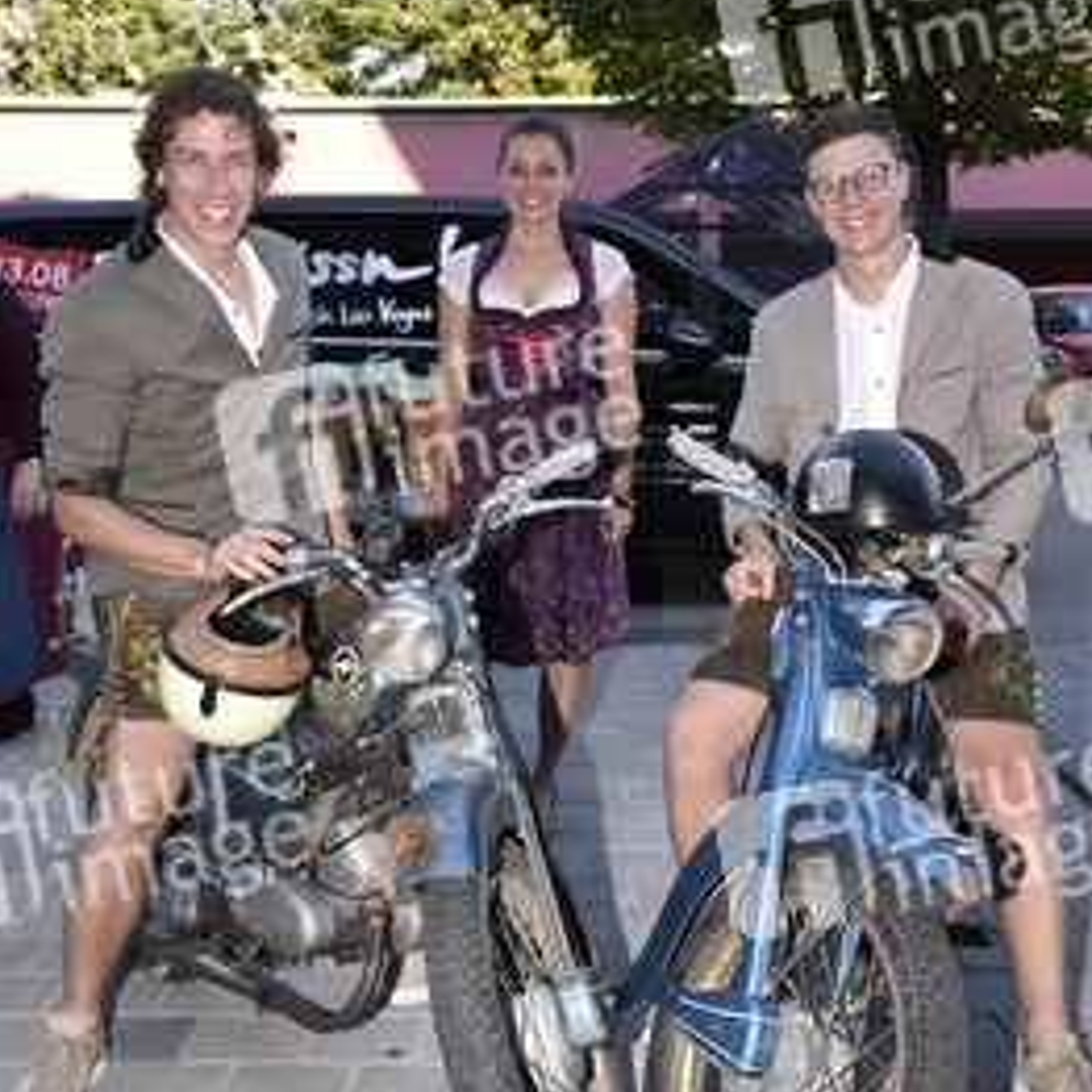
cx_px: 550
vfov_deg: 38.2
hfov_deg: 38.3
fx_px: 1570
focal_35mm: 44
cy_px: 634
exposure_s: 1/160
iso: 500
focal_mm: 34
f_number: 8
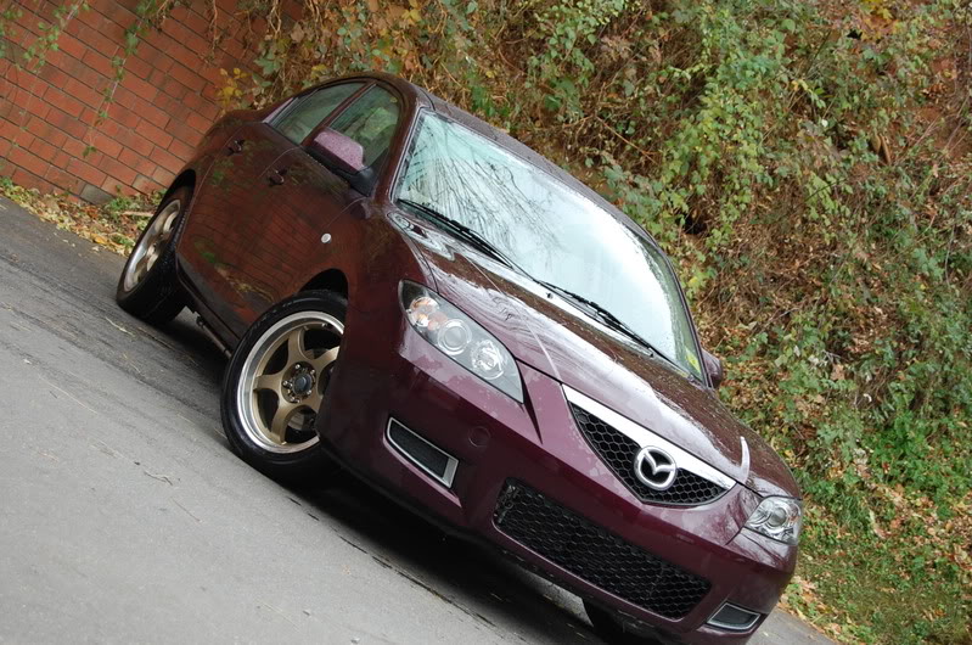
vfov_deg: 18.9
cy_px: 322
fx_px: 1941
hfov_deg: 28.1
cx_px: 486
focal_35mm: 72
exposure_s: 1/125
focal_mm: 48
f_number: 5.6
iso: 320
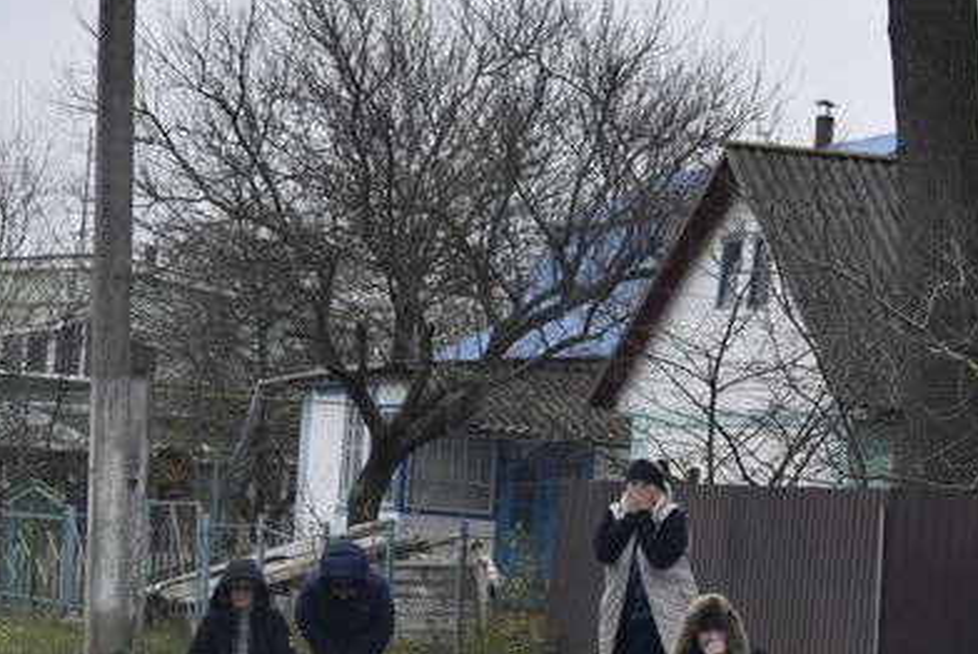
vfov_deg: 8.7
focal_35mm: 158
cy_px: 545
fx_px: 4294
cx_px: 626
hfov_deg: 13.0
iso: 400
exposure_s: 1/400
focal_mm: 55
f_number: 5.6
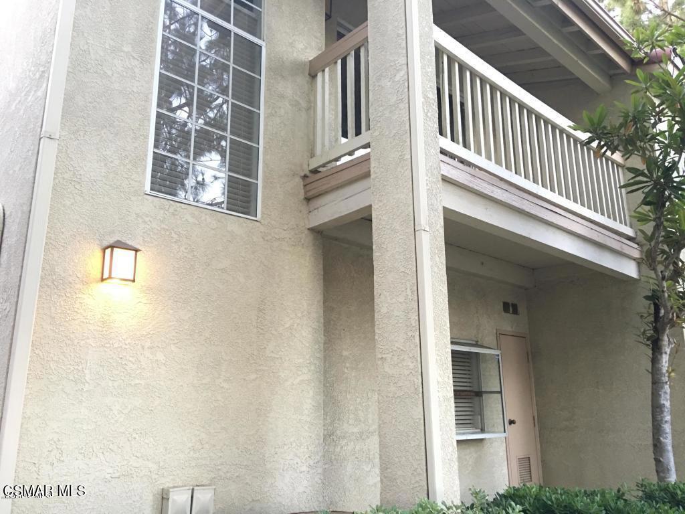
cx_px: 342
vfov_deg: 48.2
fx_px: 574
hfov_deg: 61.7
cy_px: 257
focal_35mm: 29
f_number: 2.2
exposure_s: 1/15
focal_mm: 4.15
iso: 100
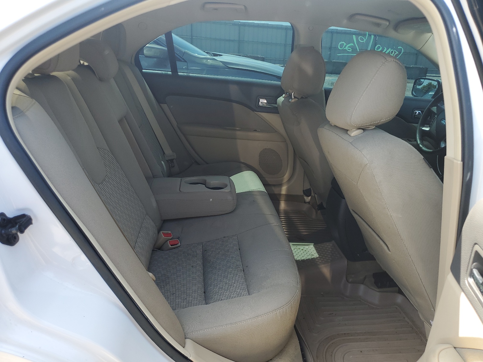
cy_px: 181
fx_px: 363
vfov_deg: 53.1
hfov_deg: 67.3
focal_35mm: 26
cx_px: 242
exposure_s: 1/385
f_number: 1.5
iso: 50
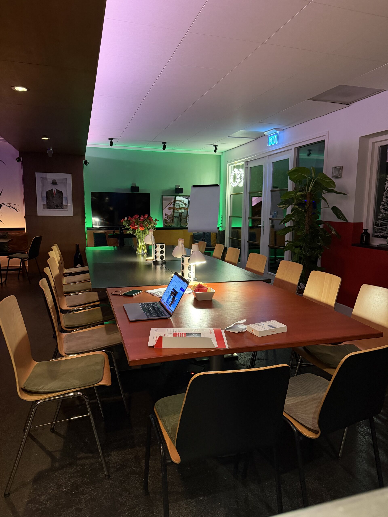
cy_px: 258
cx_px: 194
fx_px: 359
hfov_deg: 56.8
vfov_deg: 71.6
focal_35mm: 24
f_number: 1.78
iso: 640
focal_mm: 6.76
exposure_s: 1/33
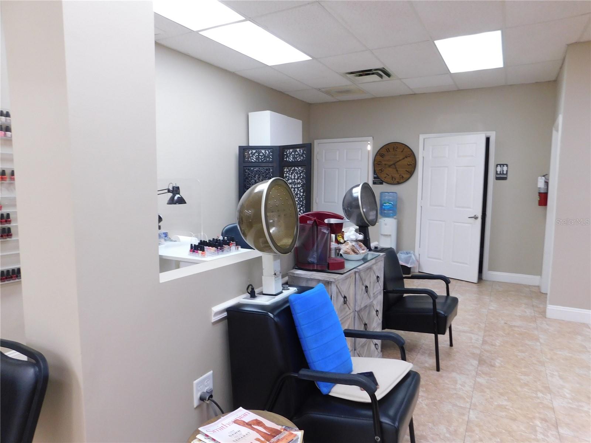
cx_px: 296
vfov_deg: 58.9
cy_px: 222
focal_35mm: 23
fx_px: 393
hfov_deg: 73.9
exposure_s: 1/30
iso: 200
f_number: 3
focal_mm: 4
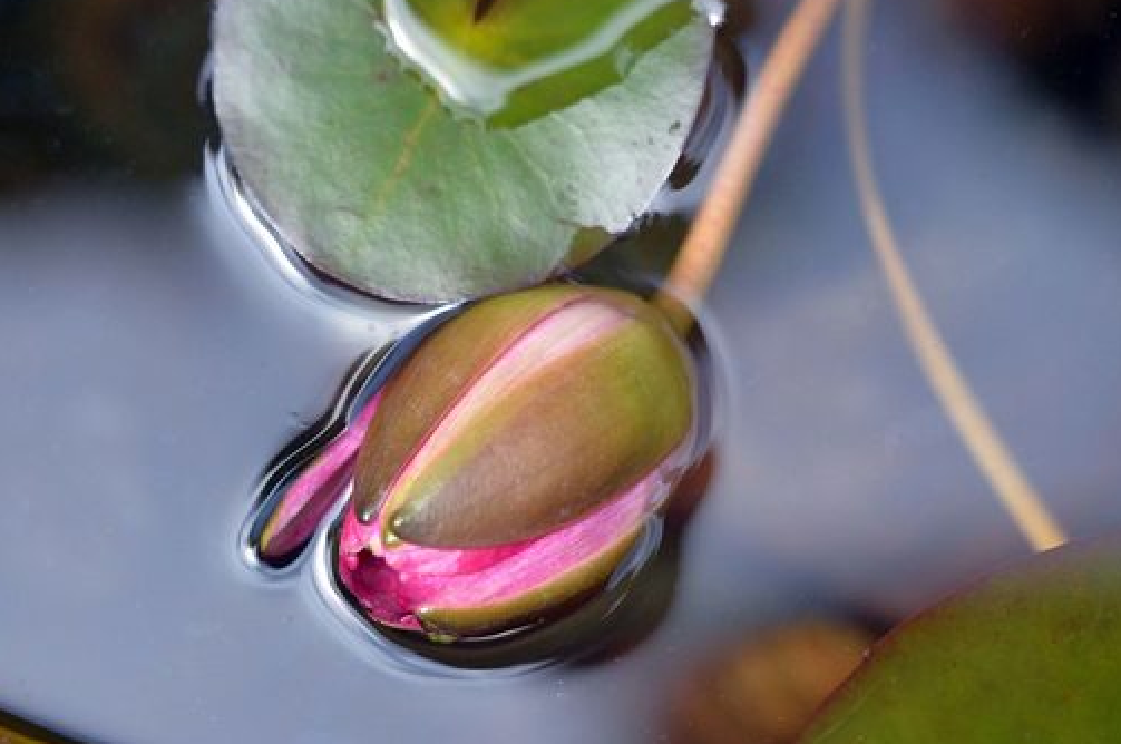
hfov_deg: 11.5
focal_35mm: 179
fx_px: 5567
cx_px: 519
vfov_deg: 7.7
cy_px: 375
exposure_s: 1/4000
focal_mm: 150
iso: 3200
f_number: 5
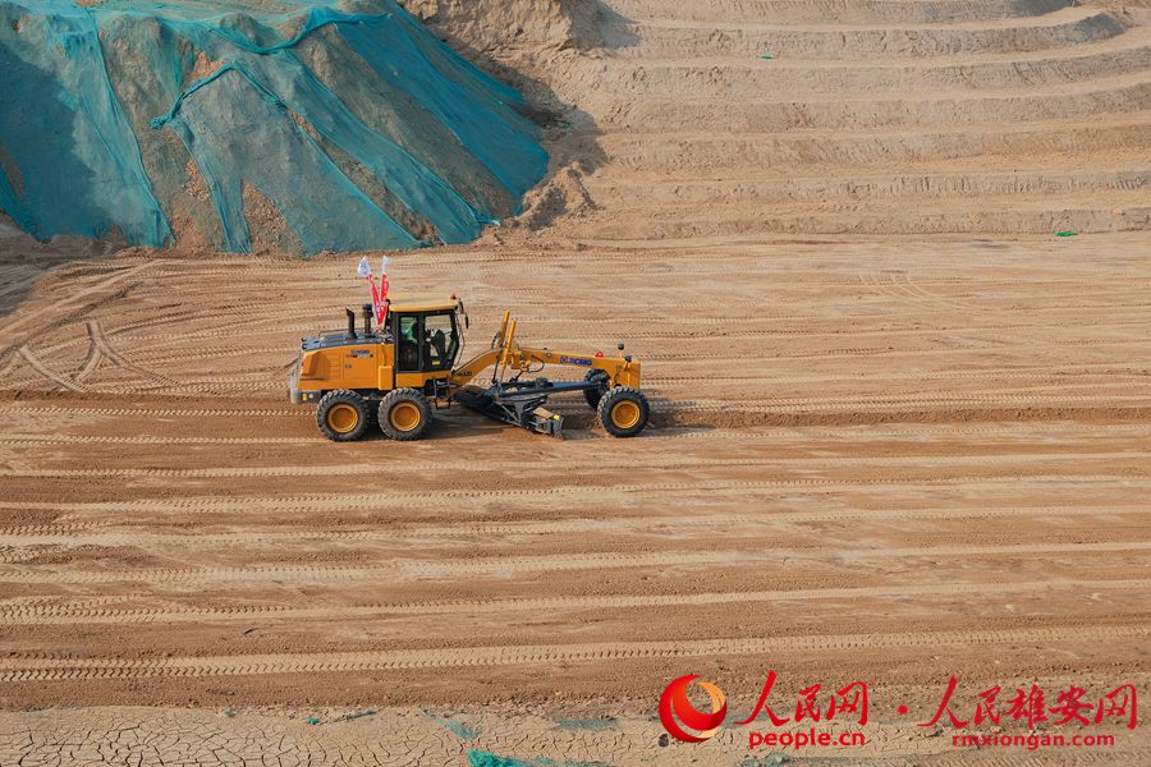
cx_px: 576
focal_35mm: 56
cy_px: 384
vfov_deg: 24.2
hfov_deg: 35.6
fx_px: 1790
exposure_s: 1/680
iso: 400
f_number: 7.1
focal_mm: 37.1
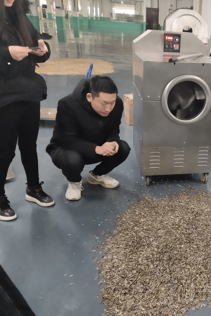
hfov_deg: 31.1
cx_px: 190
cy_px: 159
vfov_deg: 47.4
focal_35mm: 41
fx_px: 360
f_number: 1.8
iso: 733
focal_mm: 4.27
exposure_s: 1/25
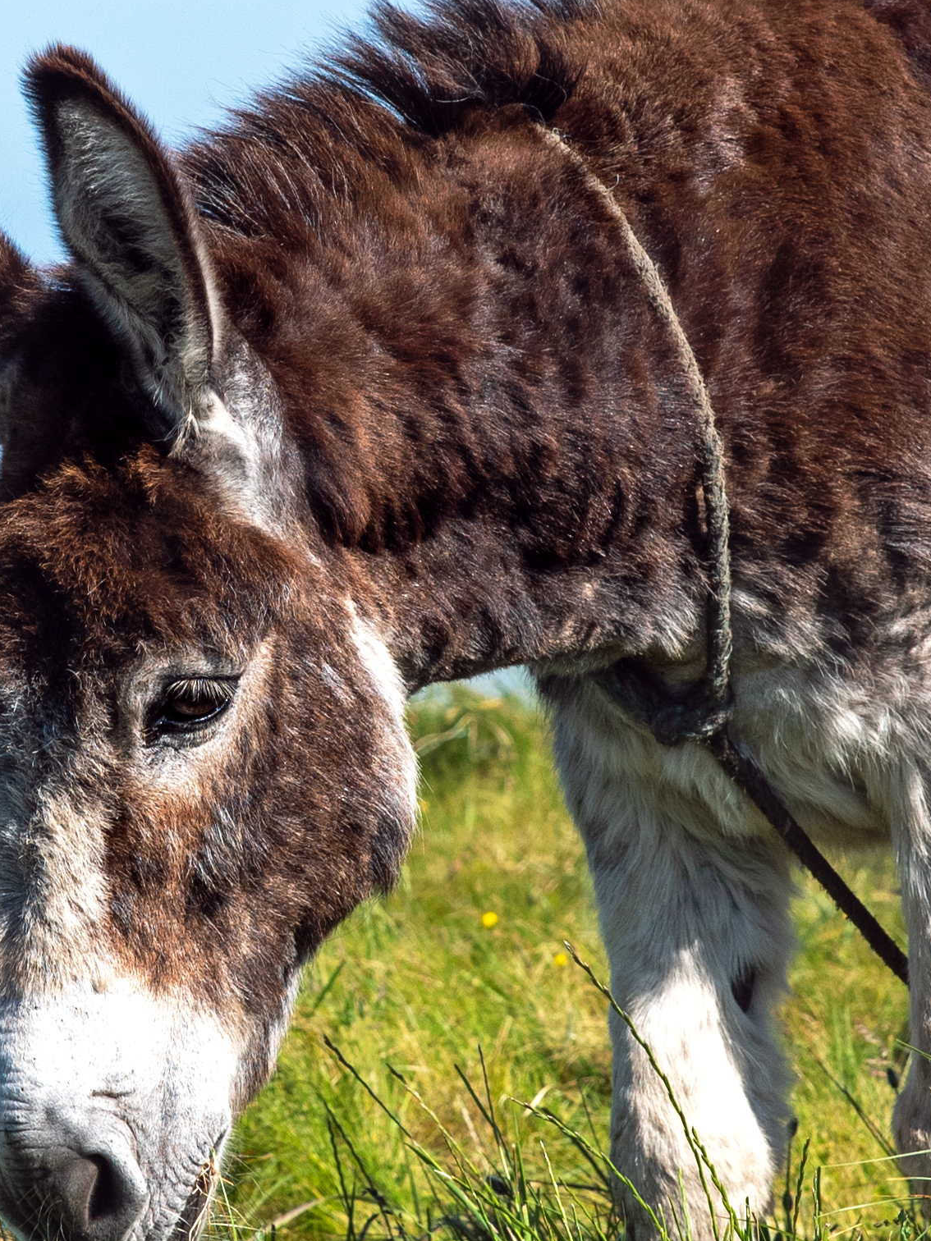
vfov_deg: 5.6
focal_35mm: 352
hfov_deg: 4.2
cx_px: 247
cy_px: 634
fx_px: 12623
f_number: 8
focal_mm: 92
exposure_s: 1/800
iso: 125
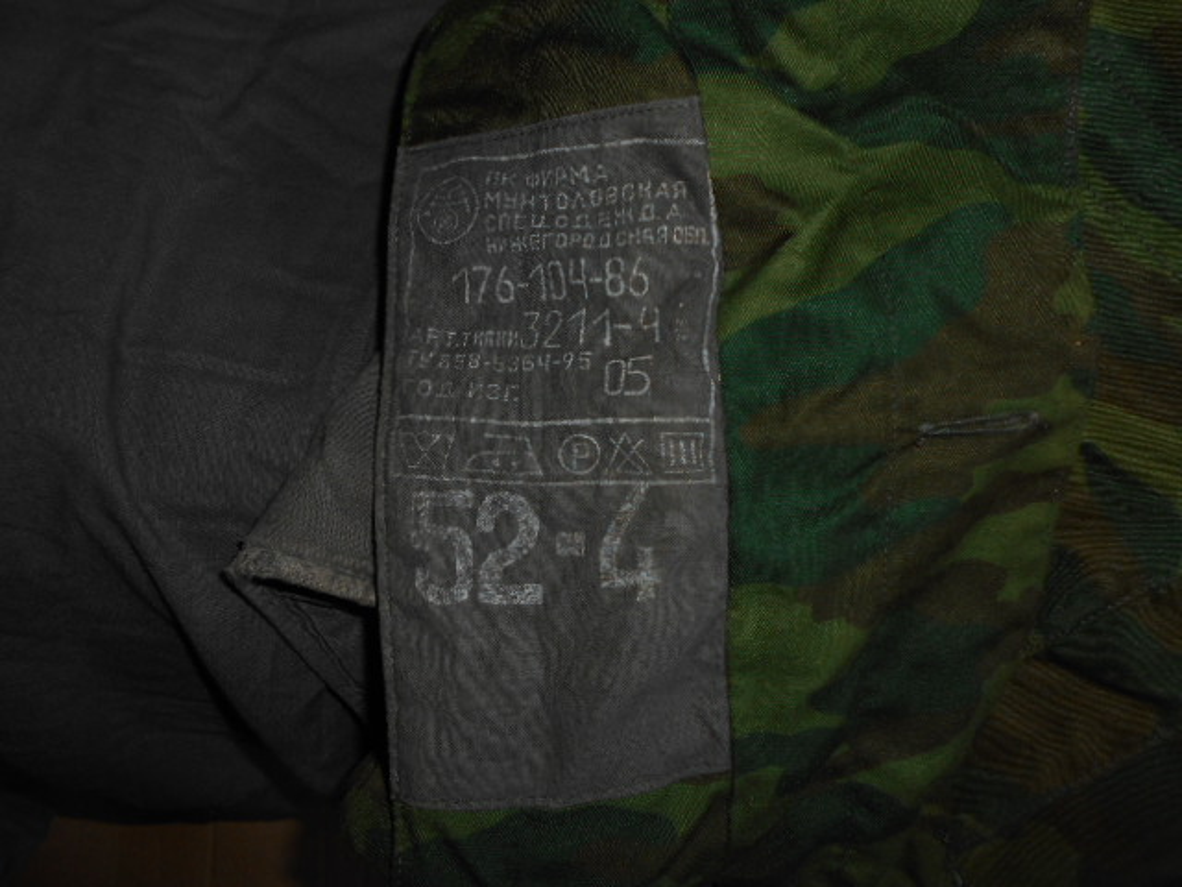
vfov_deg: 53.1
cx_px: 591
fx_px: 888
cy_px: 444
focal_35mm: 26
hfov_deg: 67.3
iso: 80
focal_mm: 4.6
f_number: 3.2
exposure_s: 1/25
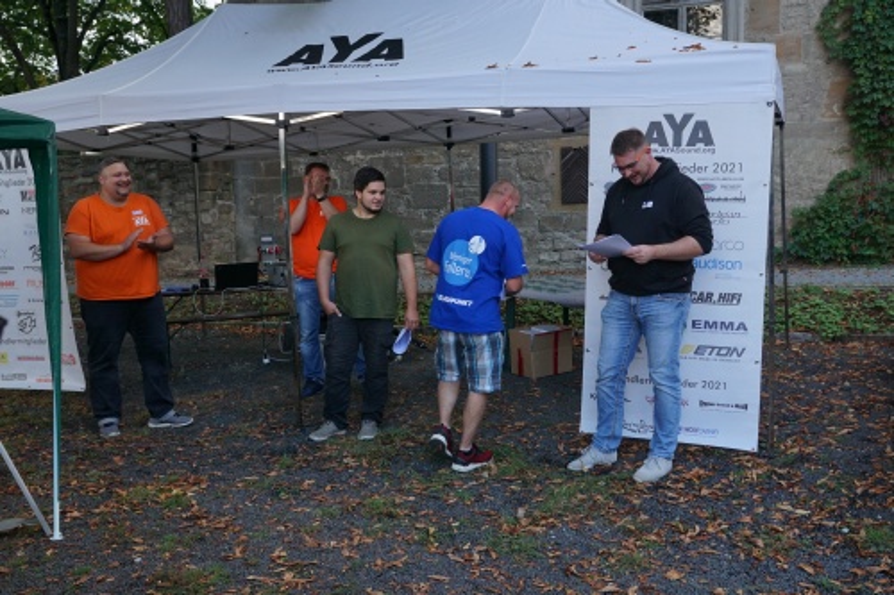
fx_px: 819
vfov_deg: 39.9
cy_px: 298
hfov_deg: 57.2
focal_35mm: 33
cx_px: 447
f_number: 4.5
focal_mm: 22
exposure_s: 1/160
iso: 320
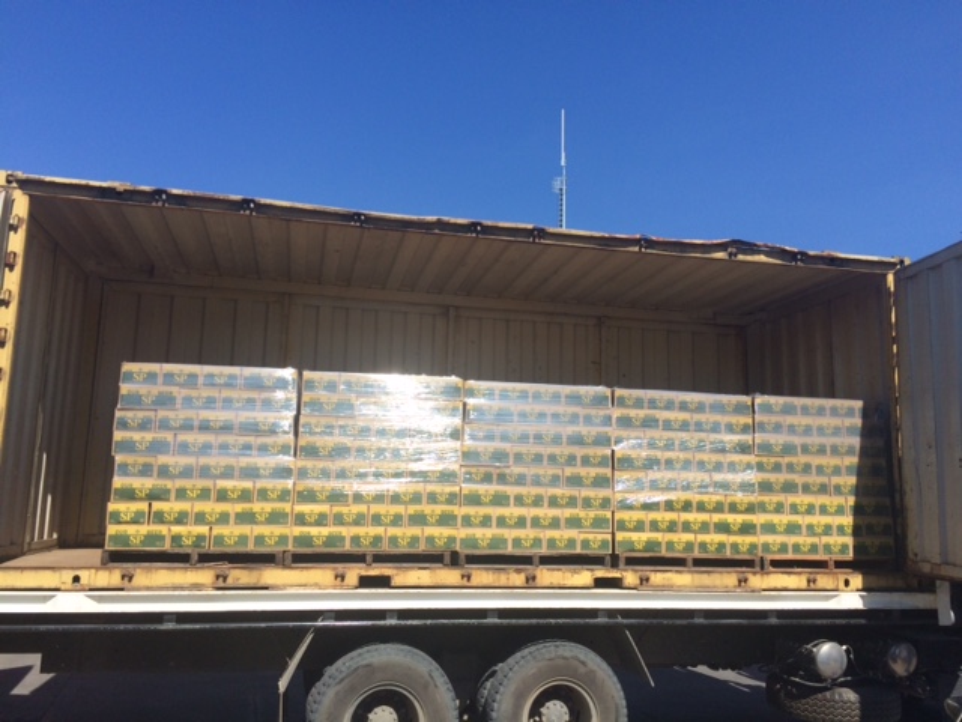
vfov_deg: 48.2
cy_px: 361
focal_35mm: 29
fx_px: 806
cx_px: 481
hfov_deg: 61.7
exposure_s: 1/2415
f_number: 2.2
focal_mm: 4.15
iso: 32
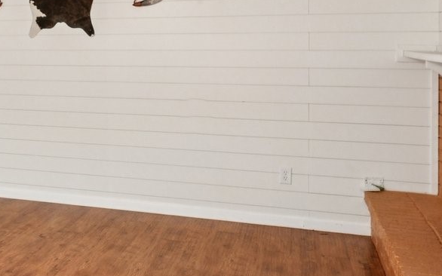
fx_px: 686
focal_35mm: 57
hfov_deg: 32.6
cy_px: 72
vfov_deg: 22.5
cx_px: -7
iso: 400
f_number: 8
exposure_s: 1/5
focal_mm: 16
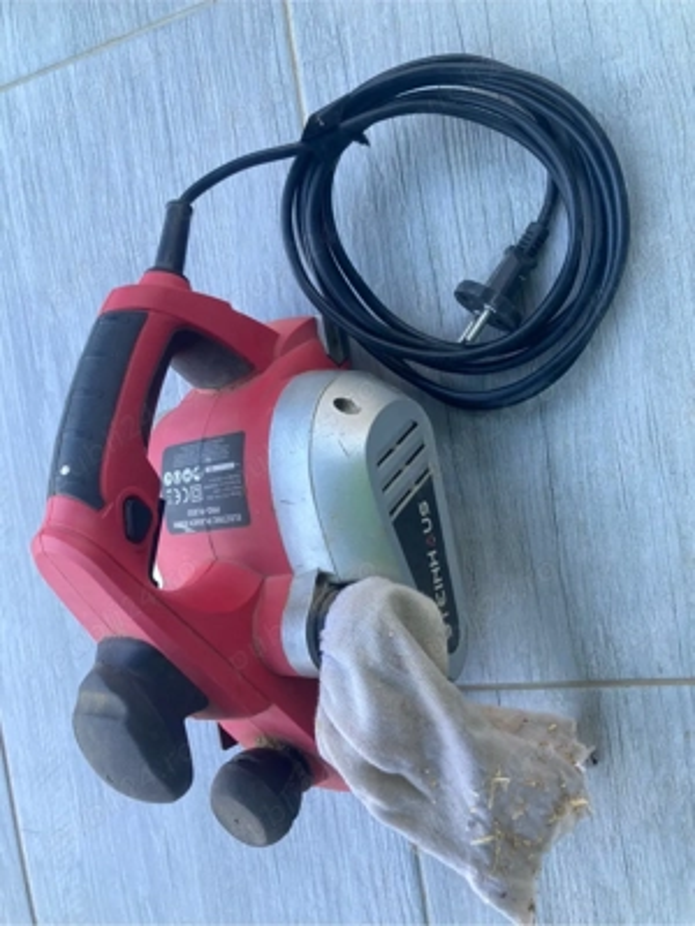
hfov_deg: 49.7
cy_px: 463
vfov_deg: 63.4
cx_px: 348
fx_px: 750
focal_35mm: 28
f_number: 1.8
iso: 32
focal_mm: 3.99
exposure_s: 1/121
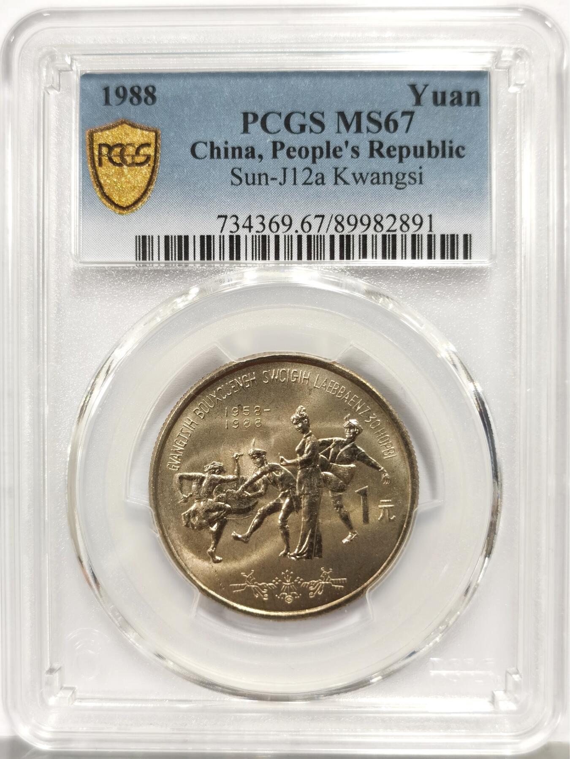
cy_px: 380
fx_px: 1186
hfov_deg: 27.0
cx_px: 285
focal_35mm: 54
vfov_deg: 35.5
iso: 160
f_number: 16
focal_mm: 5.56
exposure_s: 1/100
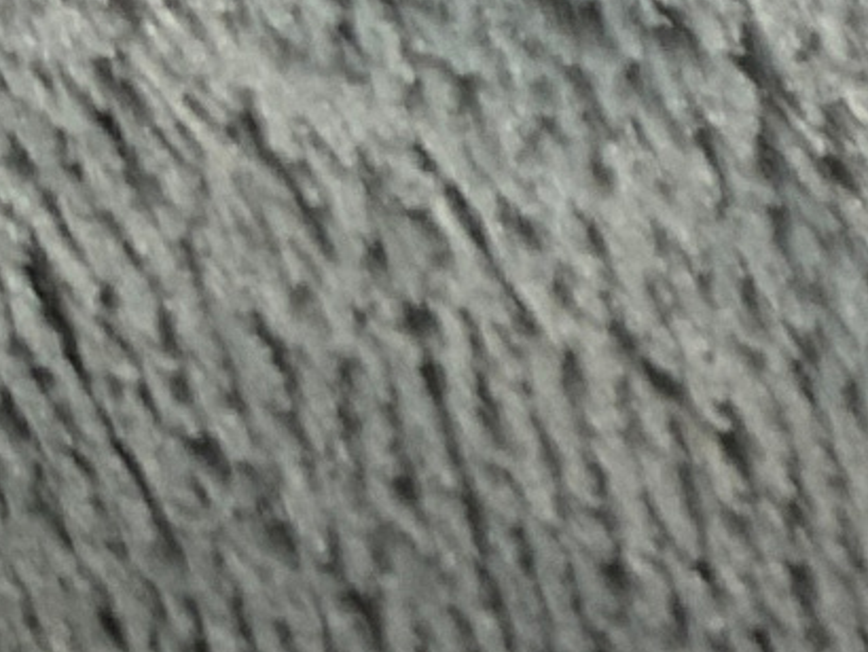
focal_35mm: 181
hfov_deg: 8.8
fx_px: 4541
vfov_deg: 8.1
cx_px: 2697
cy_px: -298
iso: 32
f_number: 1.8
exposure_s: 1/104
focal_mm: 3
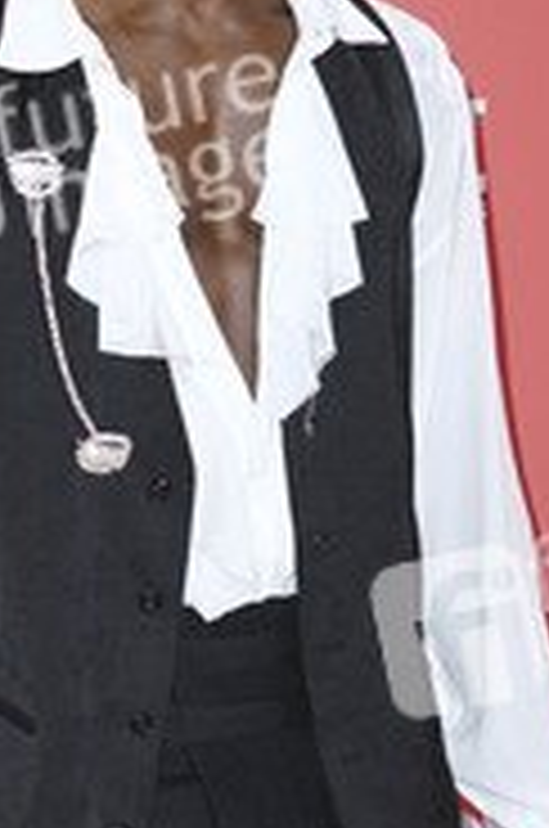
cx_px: 194
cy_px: 387
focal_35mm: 200
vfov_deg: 10.3
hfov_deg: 6.8
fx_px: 4592
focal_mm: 92
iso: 1000
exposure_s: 1/250
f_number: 5.6
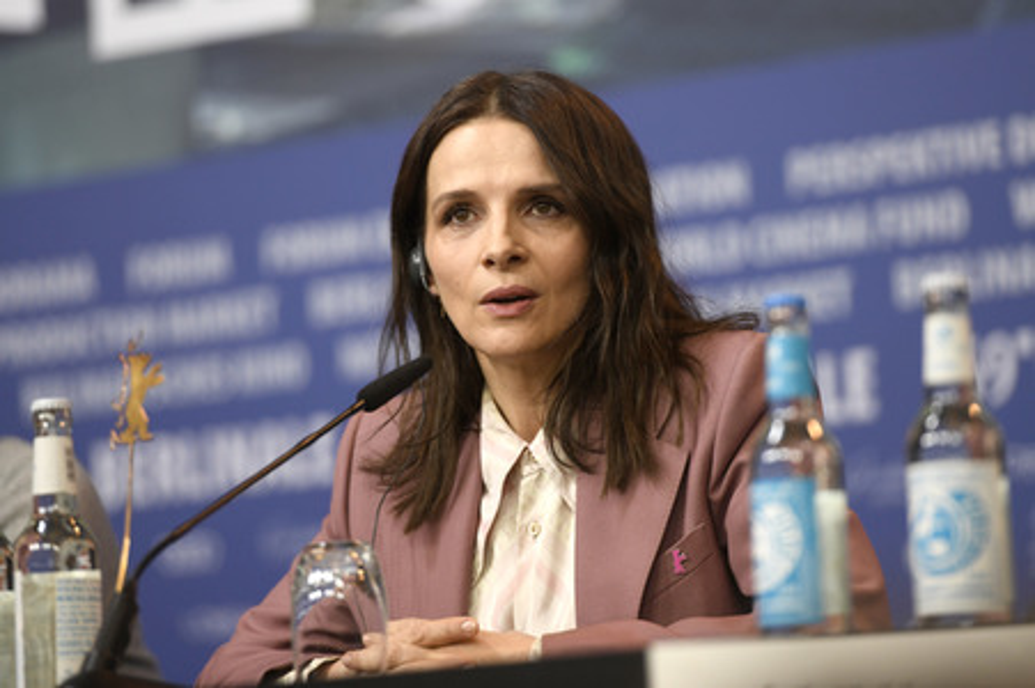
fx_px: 5746
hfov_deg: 10.3
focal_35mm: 200
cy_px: 344
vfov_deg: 6.9
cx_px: 518
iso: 1250
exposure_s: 1/320
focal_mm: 200
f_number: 3.5
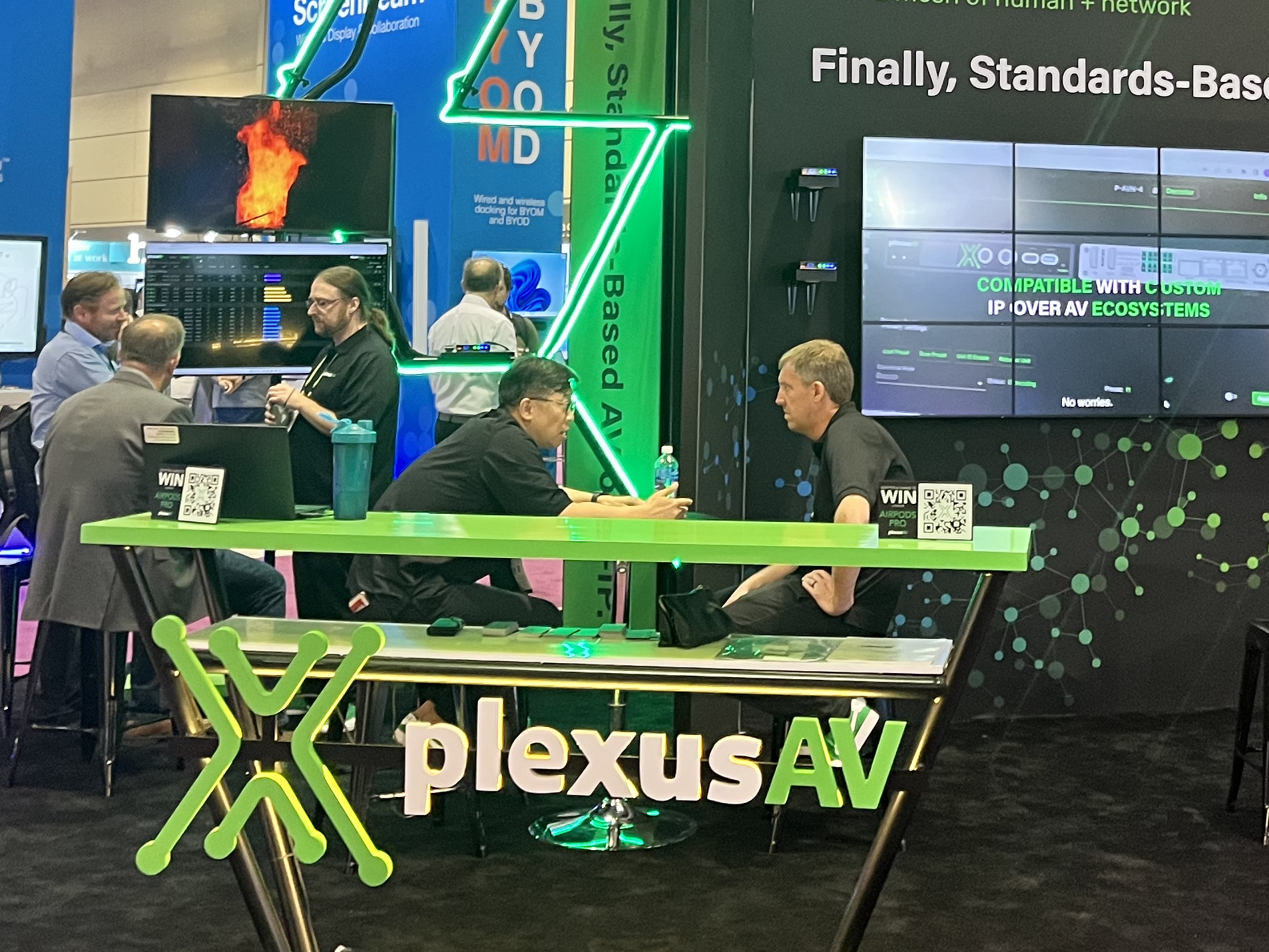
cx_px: 841
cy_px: 124
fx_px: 2017
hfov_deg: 34.6
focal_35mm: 55
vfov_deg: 25.8
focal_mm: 5.1
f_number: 1.6
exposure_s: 1/60
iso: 250
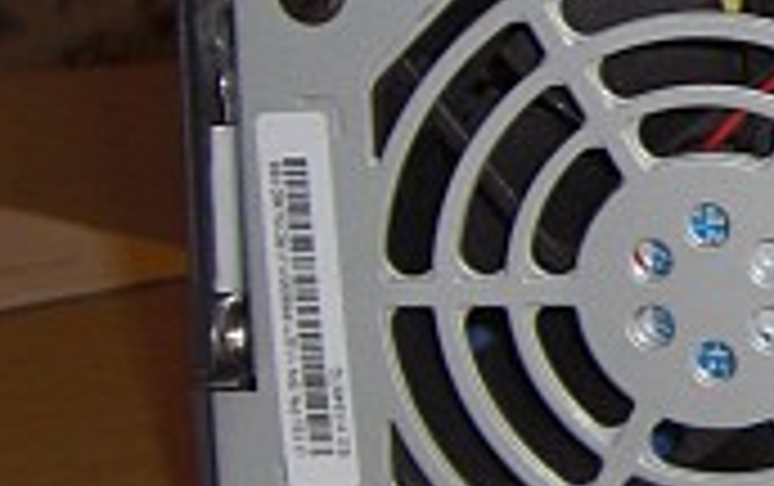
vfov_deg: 7.0
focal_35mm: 187
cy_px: 126
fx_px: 3950
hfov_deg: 10.2
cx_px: 1611
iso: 100
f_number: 2.7
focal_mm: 6.2
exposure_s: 1/60
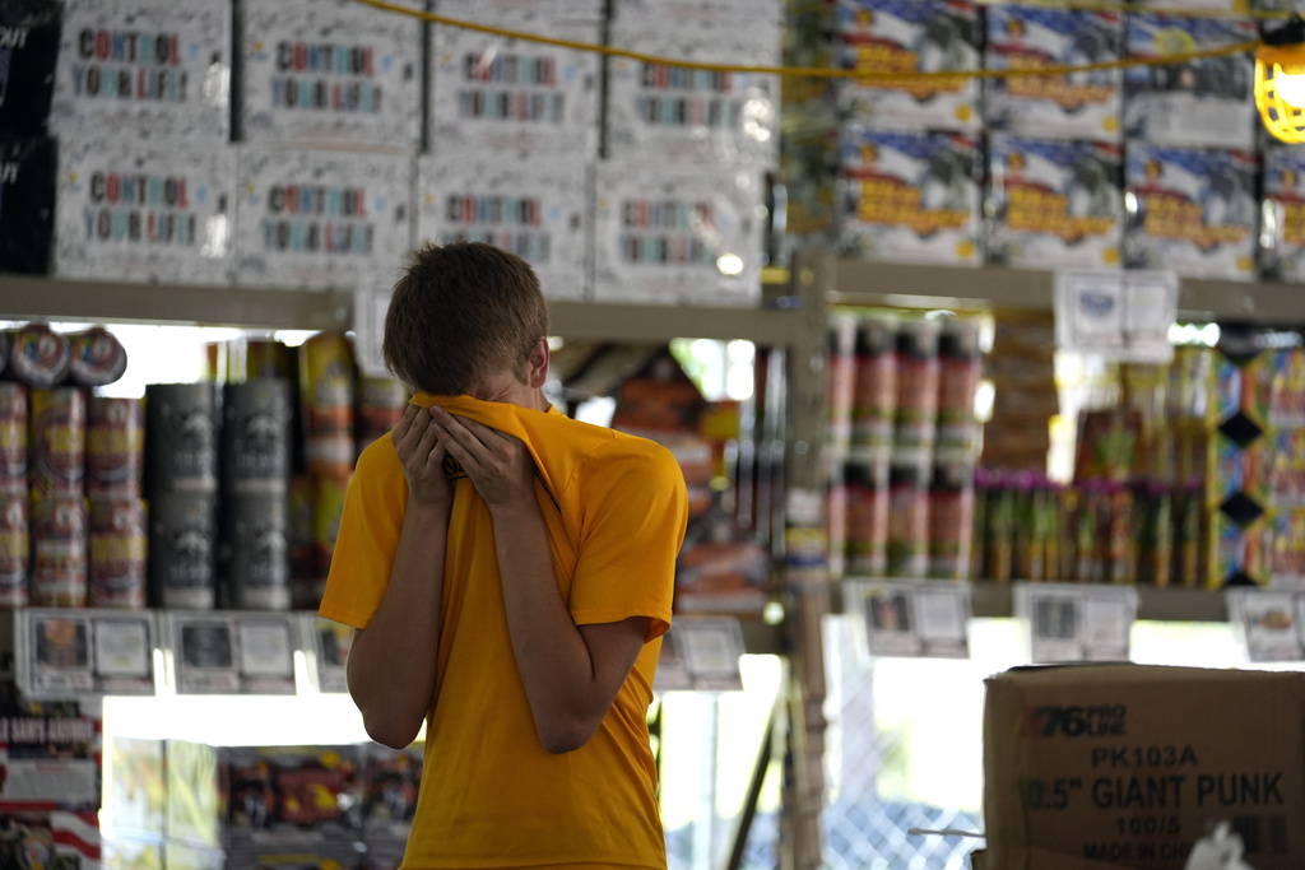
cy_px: 435
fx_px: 5837
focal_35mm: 161
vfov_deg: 8.5
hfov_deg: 12.8
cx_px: 652
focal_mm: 161
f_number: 2.8
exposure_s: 1/1600
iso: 1600
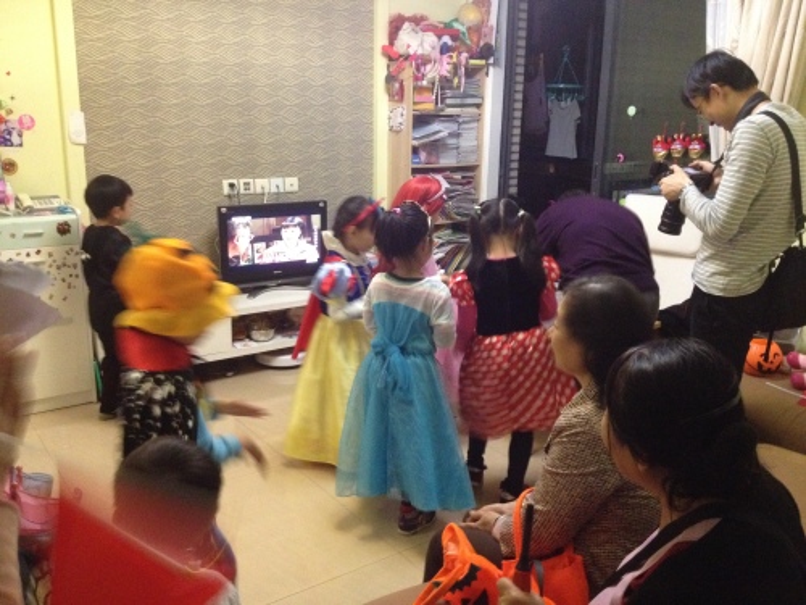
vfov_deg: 40.7
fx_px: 815
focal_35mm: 35
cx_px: 403
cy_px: 302
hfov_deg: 52.6
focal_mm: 4.28
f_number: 2.4
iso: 500
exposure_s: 1/15
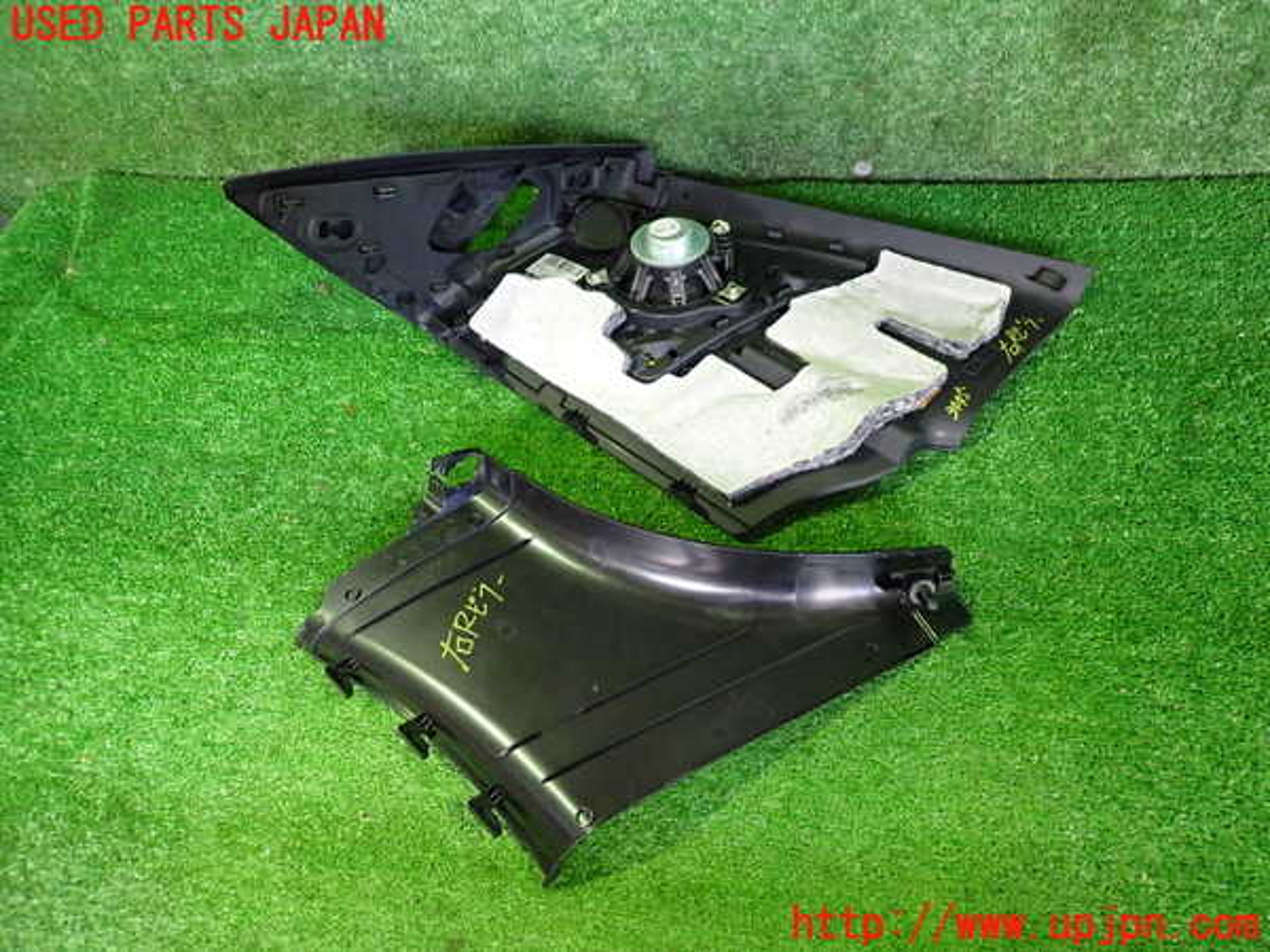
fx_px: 917
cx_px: 635
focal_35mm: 25
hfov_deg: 69.4
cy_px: 476
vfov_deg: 54.9
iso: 640
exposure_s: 1/30
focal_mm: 4.5
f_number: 2
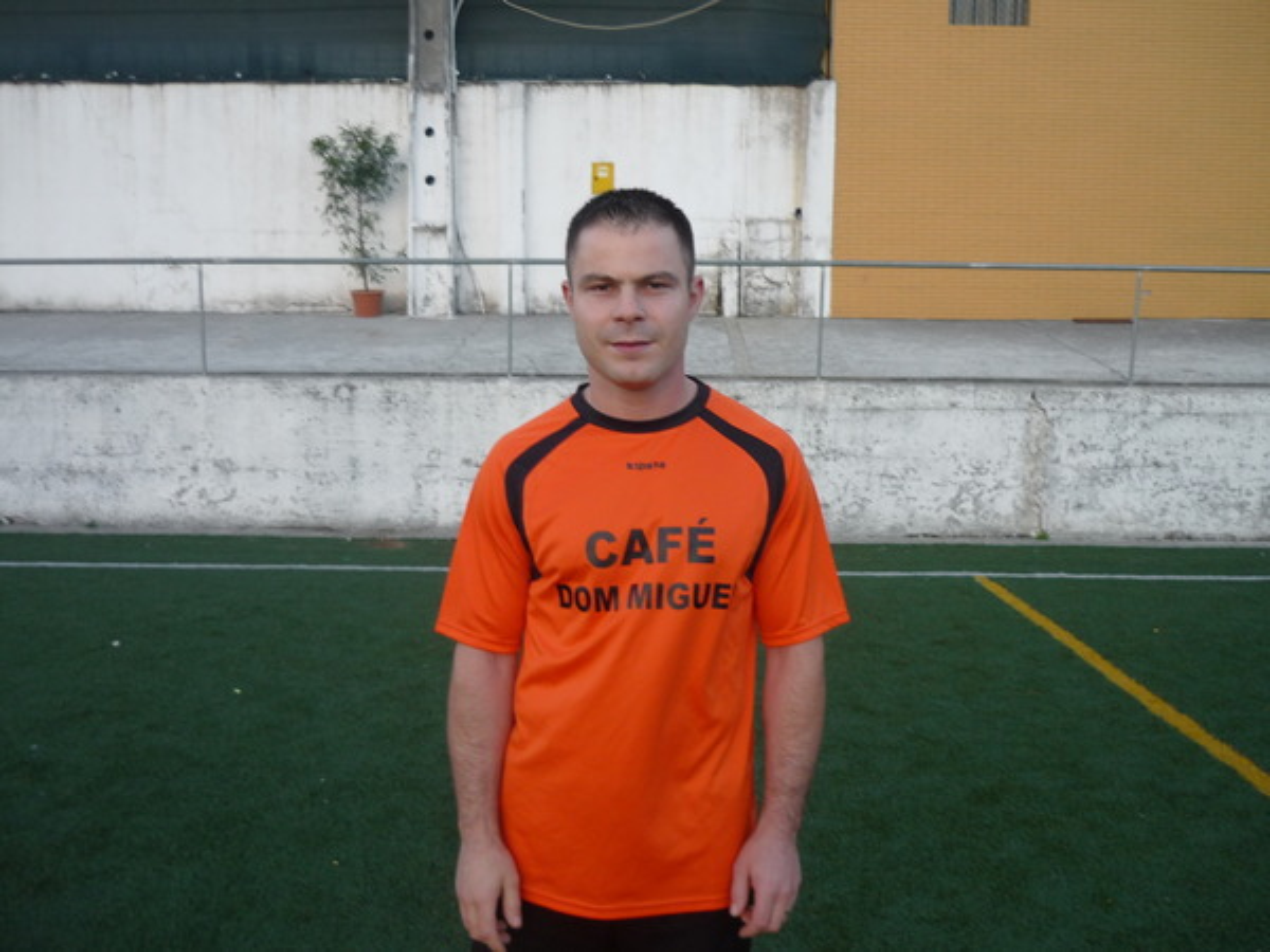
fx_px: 1211
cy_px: 476
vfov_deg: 42.9
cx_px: 635
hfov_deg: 55.4
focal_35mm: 33
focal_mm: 5.5
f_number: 2.8
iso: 100
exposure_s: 1/80
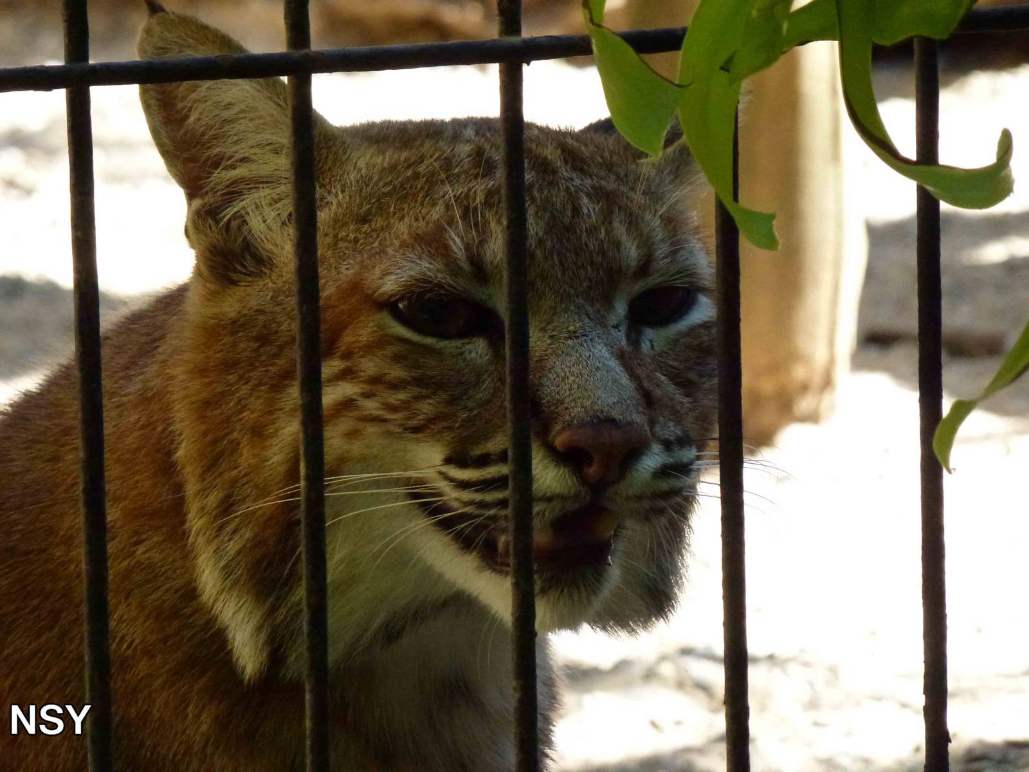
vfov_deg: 6.9
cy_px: 386
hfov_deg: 9.2
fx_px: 6361
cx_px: 514
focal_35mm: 214
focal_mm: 38.3
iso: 640
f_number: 5.5
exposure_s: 1/200
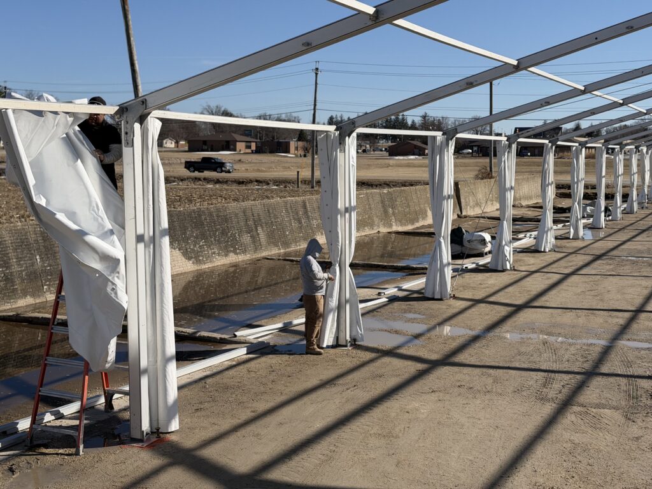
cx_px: 326
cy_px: 244
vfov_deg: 30.3
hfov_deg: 39.7
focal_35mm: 48
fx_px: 904
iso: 64
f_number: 1.78
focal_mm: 6.76
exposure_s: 1/7143
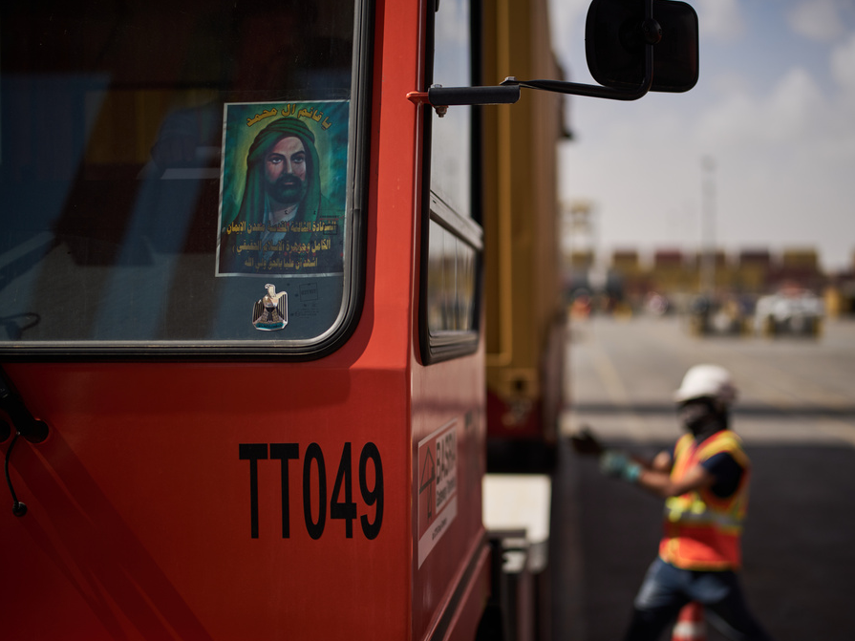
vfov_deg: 26.6
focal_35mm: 55
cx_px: 483
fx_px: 1358
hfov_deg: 34.9
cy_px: 324
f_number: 1.4
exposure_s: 1/12800
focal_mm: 50
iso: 100
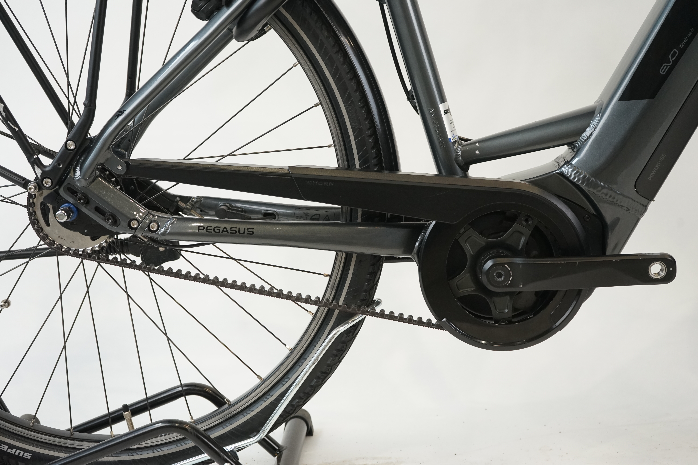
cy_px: 232
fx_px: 1028
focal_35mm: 53
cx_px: 349
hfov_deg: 37.5
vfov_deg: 25.5
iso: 1600
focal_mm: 53
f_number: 5.6
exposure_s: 1/200
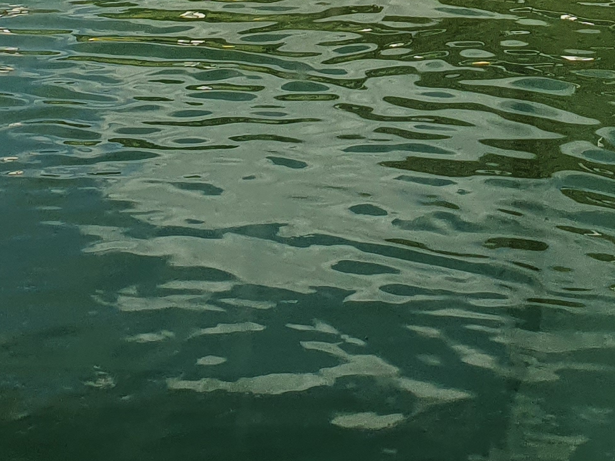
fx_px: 1919
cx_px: 596
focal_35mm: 108
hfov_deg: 17.8
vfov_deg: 12.9
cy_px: -266
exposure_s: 1/1244
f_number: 2.4
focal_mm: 4.32
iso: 50
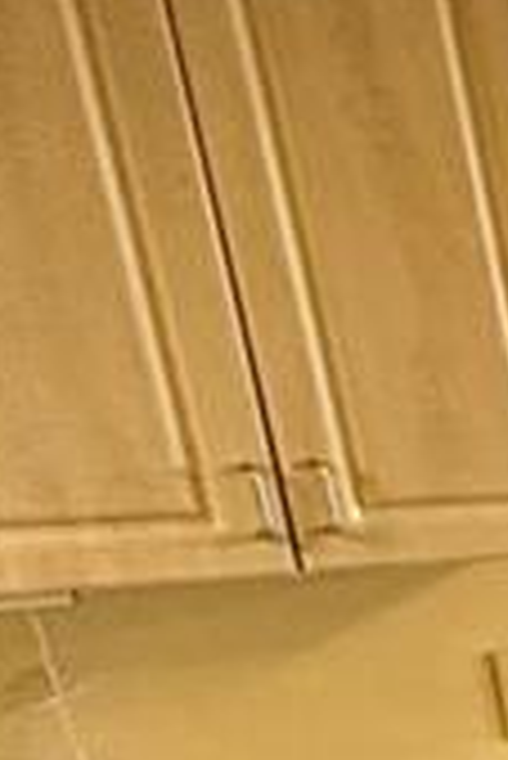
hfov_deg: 8.1
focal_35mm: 88
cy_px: 841
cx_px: 2054
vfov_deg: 21.8
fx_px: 1859
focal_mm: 2.22
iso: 200
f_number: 2.2
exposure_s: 1/60
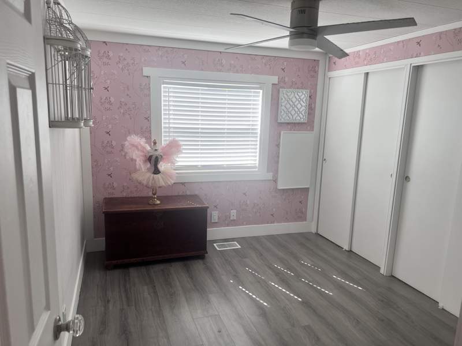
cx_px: 231
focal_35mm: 26
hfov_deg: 67.3
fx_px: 347
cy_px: 173
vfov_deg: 53.1
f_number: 1.5
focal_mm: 5.7
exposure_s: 1/164
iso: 50
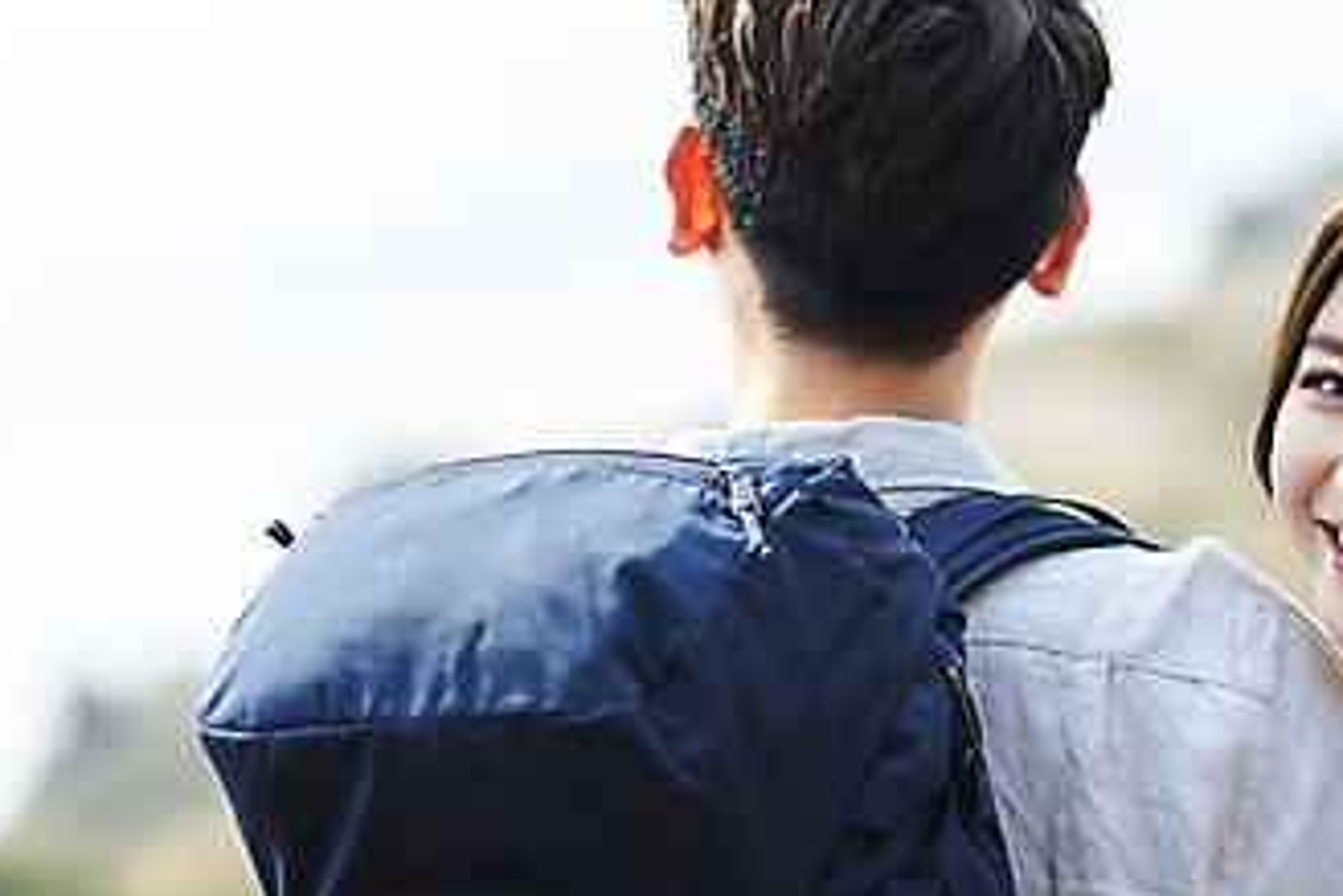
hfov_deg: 13.1
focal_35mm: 155
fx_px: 5785
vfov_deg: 8.9
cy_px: 651
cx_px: 1206
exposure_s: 1/1250
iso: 100
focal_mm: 85
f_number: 2
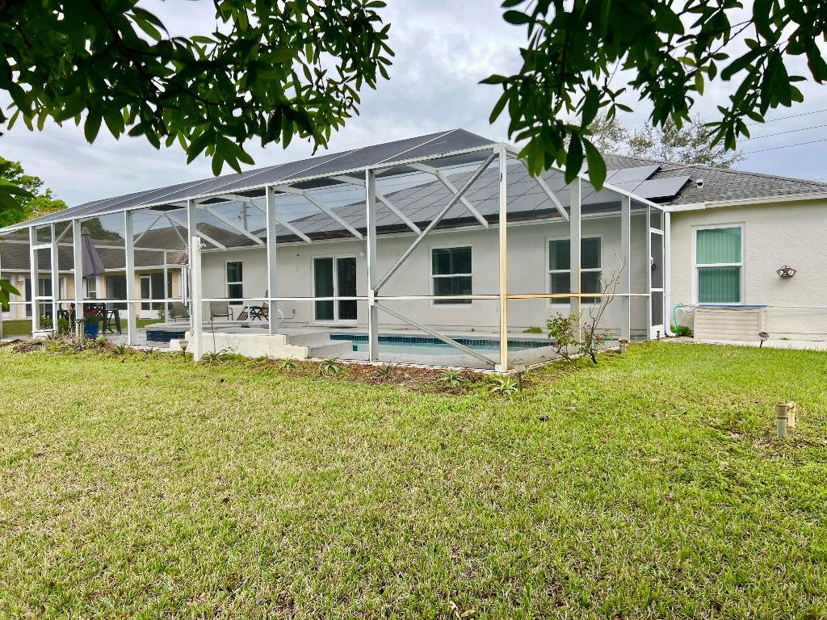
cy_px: 310
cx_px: 414
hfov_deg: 67.3
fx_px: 621
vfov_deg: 53.1
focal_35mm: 26
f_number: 1.5
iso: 50
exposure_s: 1/1669
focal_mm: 5.7
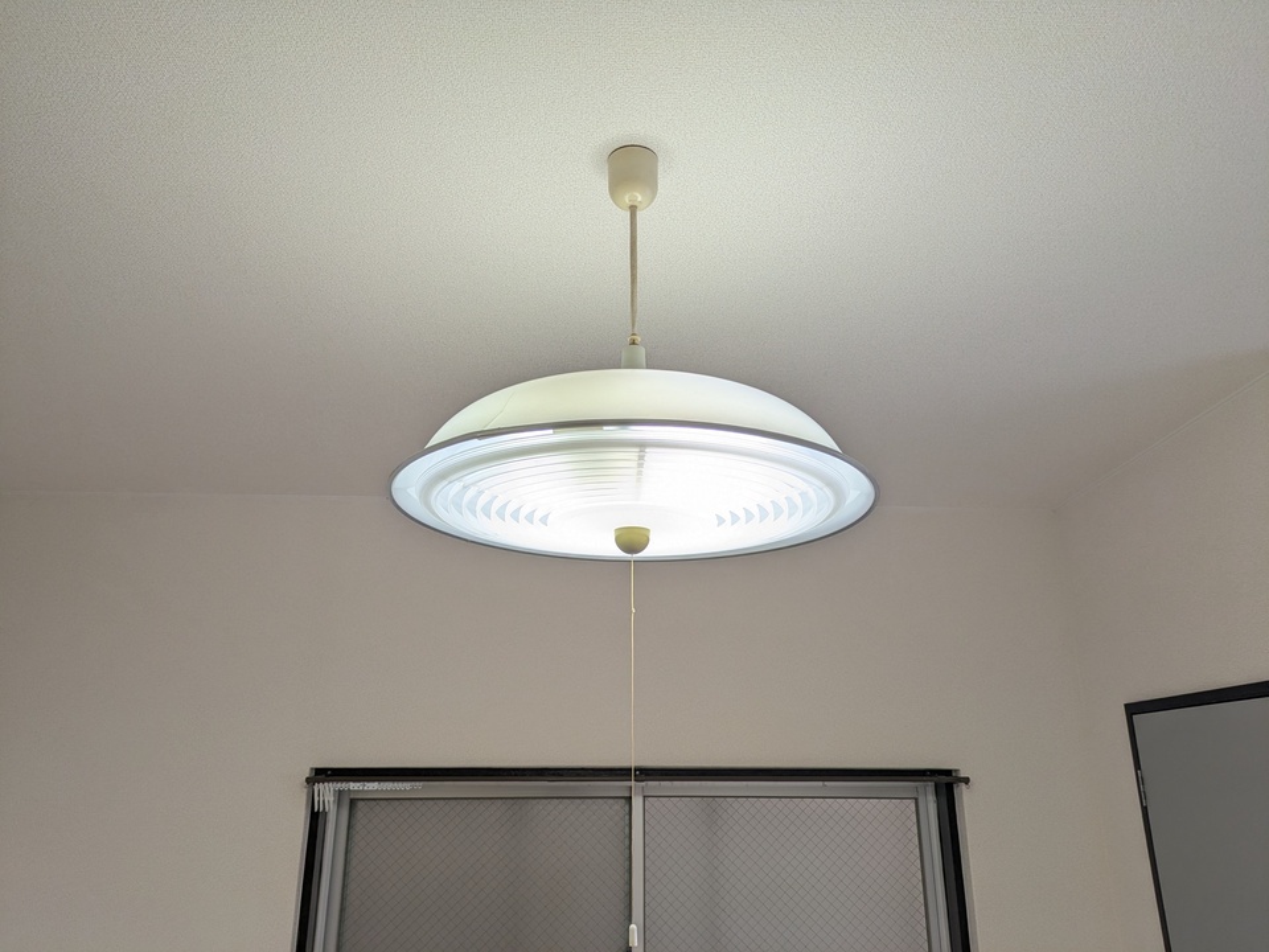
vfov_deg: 54.9
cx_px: 634
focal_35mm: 25
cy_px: 476
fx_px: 916
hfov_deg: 69.4
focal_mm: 5.43
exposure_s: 1/124
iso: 45
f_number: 1.89
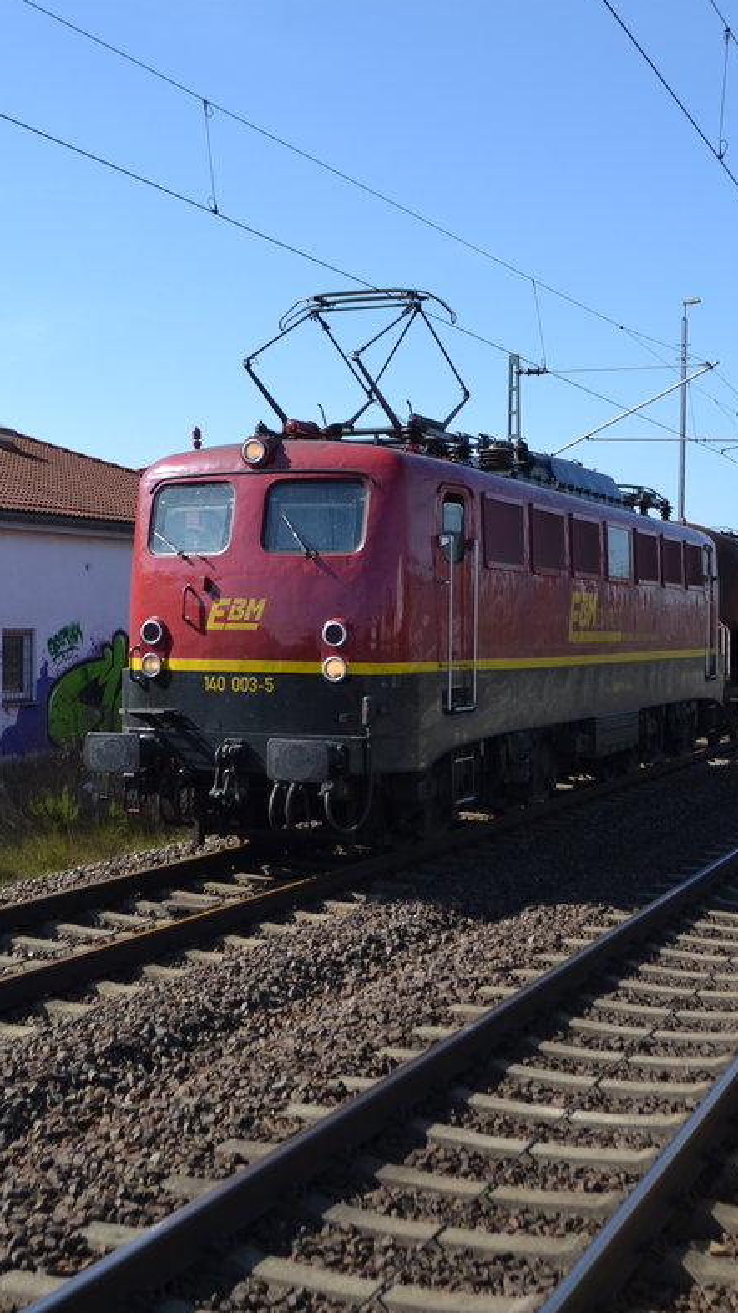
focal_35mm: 48
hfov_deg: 24.9
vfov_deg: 42.9
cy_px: 656
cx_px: 384
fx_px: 1670
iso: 200
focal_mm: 20
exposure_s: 1/1250
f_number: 3.8
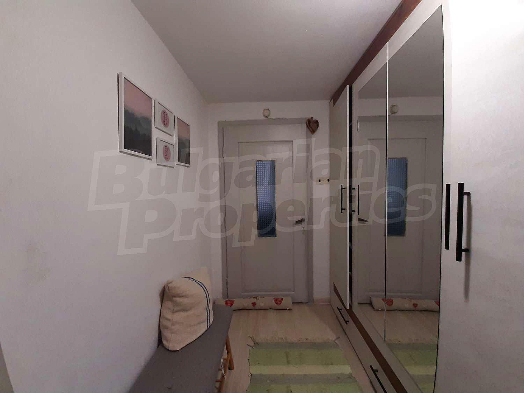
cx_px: 262
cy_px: 196
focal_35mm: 13
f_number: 2.2
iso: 200
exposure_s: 1/33
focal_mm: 1.42
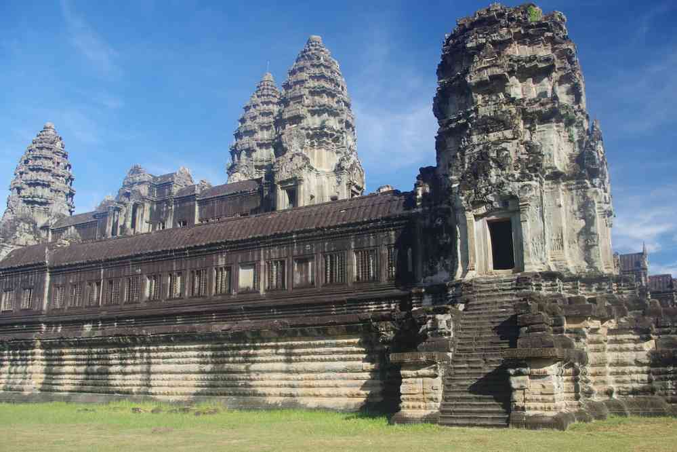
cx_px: 338
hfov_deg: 59.5
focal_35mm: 32
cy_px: 226
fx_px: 592
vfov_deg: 41.7
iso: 200
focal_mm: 21
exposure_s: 1/50
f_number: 11
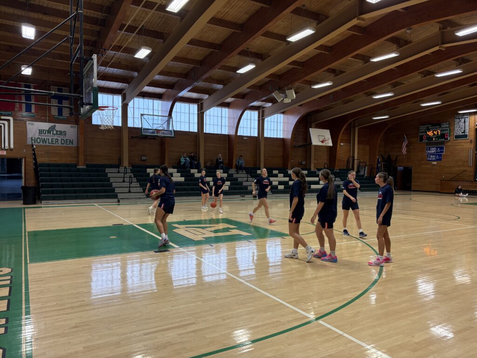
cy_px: 179
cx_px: 238
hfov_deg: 67.3
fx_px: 358
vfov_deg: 53.1
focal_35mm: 26
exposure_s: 1/120
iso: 125
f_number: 1.6
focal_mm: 5.96
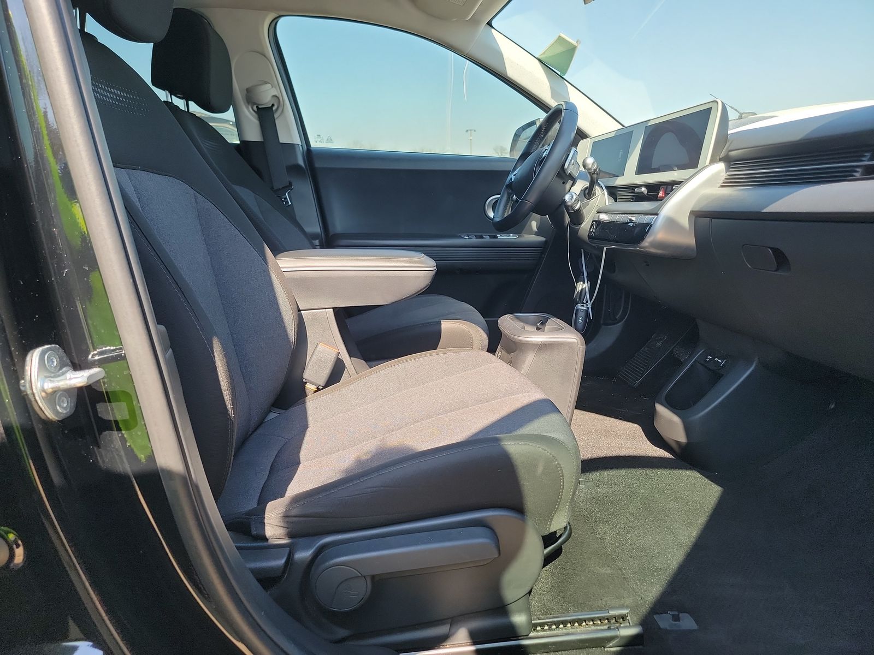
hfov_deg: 71.6
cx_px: 437
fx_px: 606
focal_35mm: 24
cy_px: 328
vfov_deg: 56.8
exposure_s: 1/119
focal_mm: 6.7
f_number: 1.8
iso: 64
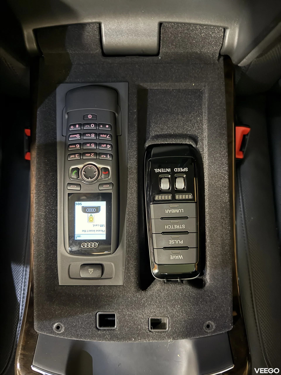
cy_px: 188
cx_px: 140
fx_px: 260
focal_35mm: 24
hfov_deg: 56.8
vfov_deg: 71.6
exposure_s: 1/10
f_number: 1.78
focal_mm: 6.76
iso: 2500
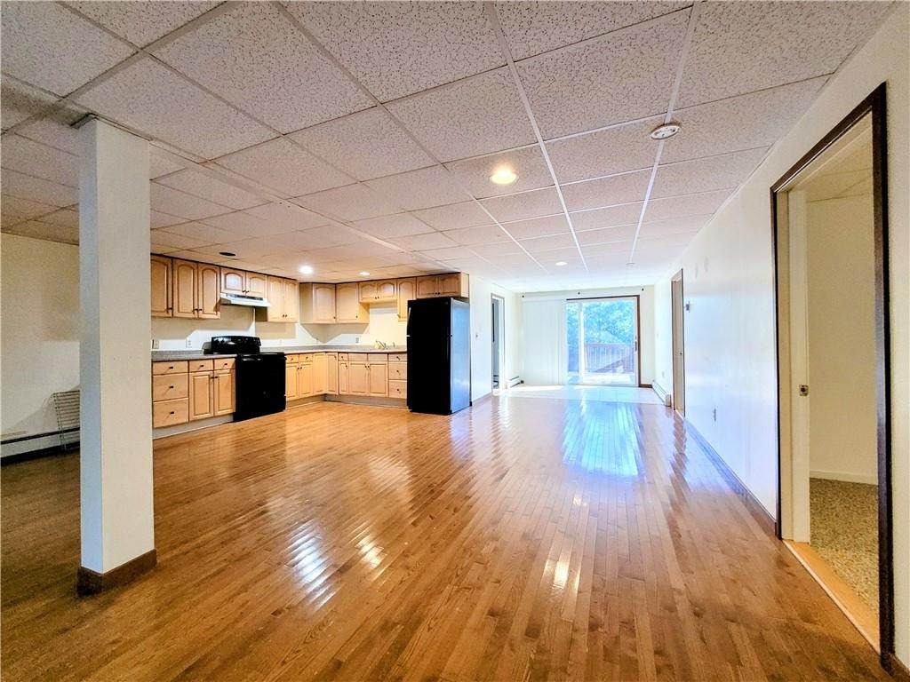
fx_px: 342
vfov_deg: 89.9
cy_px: 341
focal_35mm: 13
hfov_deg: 106.2
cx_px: 455
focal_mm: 1.74
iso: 400
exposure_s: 1/60
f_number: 2.2
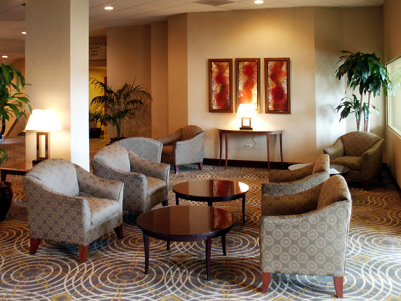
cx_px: 200
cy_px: 150
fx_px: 405
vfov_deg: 40.7
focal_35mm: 35
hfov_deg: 52.6
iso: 200
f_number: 3
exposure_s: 1/8
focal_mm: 7.18
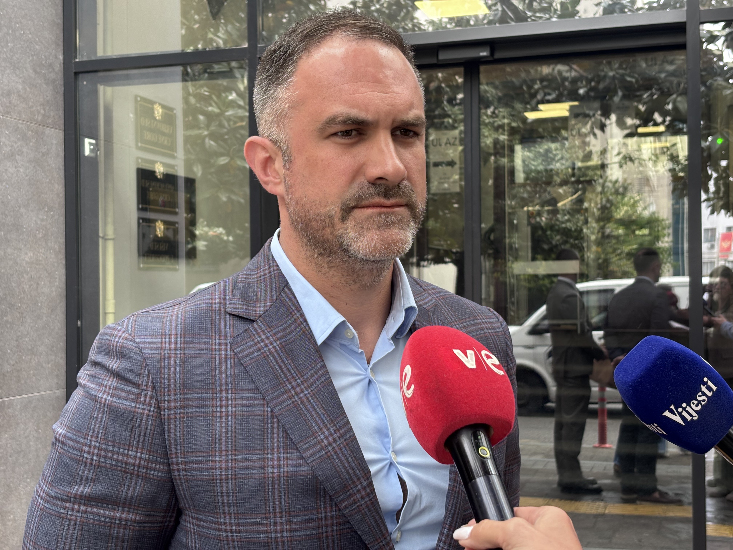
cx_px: 366
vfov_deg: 28.0
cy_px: 275
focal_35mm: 52
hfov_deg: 36.8
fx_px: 1101
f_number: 1.6
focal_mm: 5.96
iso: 32
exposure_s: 1/121
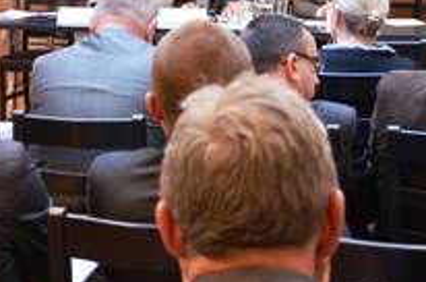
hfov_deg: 18.2
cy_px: -48
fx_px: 1321
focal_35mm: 112
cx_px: 114
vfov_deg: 11.9
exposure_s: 1/50
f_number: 3.8
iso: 800
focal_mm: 24
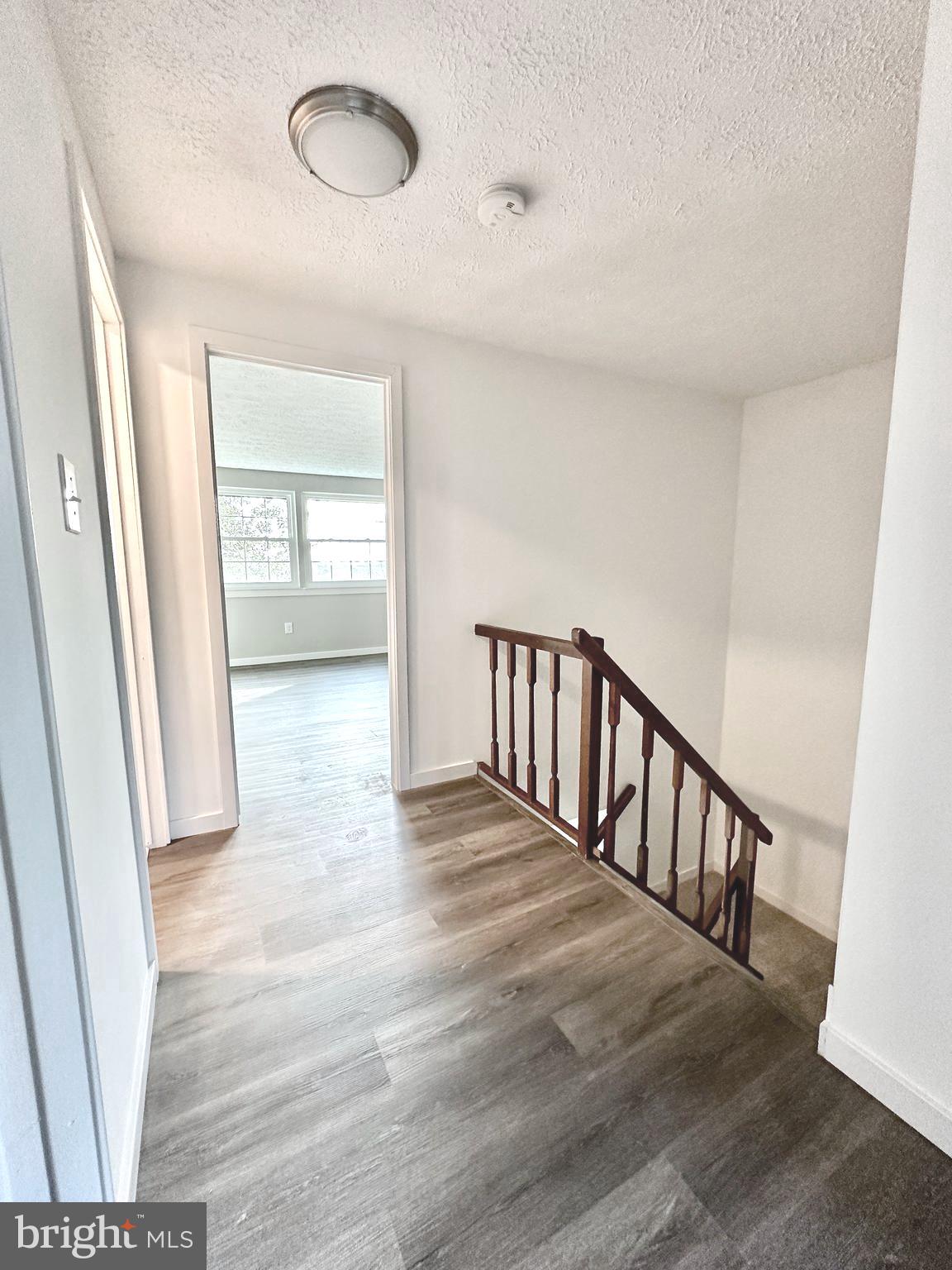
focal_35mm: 14
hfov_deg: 85.7
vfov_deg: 102.1
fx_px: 513
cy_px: 635
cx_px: 476
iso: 200
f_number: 2.2
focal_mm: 2.22
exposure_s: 1/60
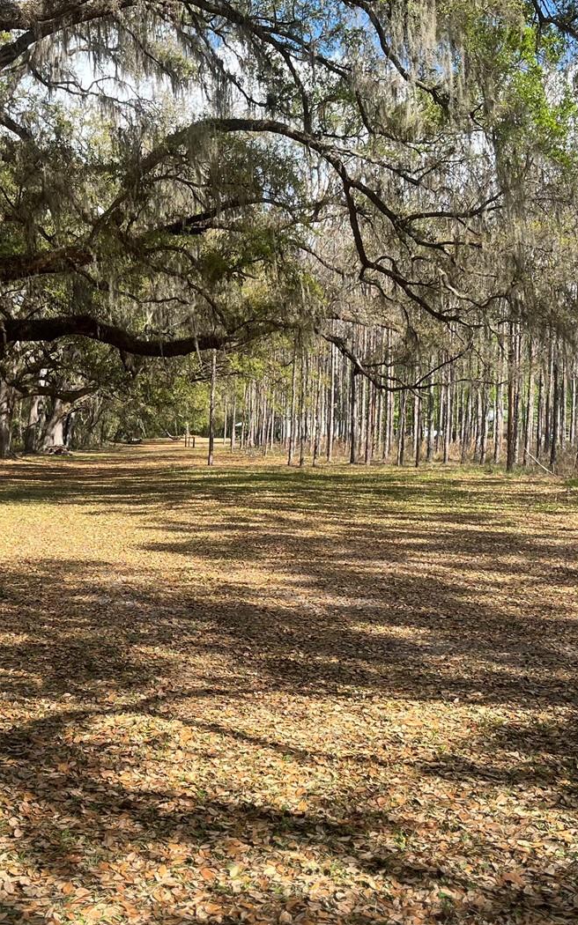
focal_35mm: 42
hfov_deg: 30.1
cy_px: 457
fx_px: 1059
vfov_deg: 47.2
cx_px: 154
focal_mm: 5.1
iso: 50
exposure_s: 1/992
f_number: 1.6
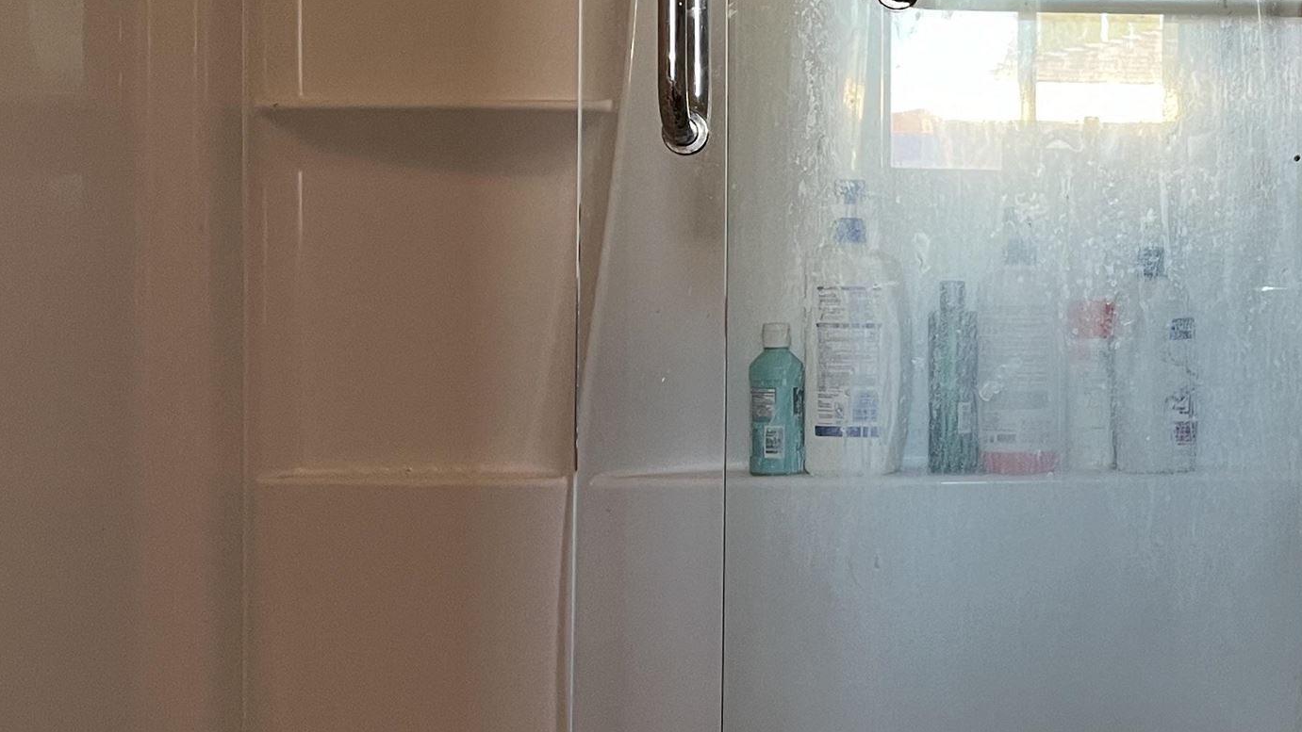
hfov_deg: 31.6
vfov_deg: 19.1
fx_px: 2175
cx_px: 1190
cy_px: 236
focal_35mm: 63
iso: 125
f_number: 1.6
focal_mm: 5.1
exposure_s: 1/60
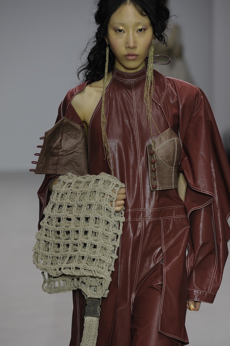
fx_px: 2370
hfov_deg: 5.6
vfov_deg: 8.3
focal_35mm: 247
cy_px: 173
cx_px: 135
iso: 1000
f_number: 5
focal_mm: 200
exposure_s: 1/500
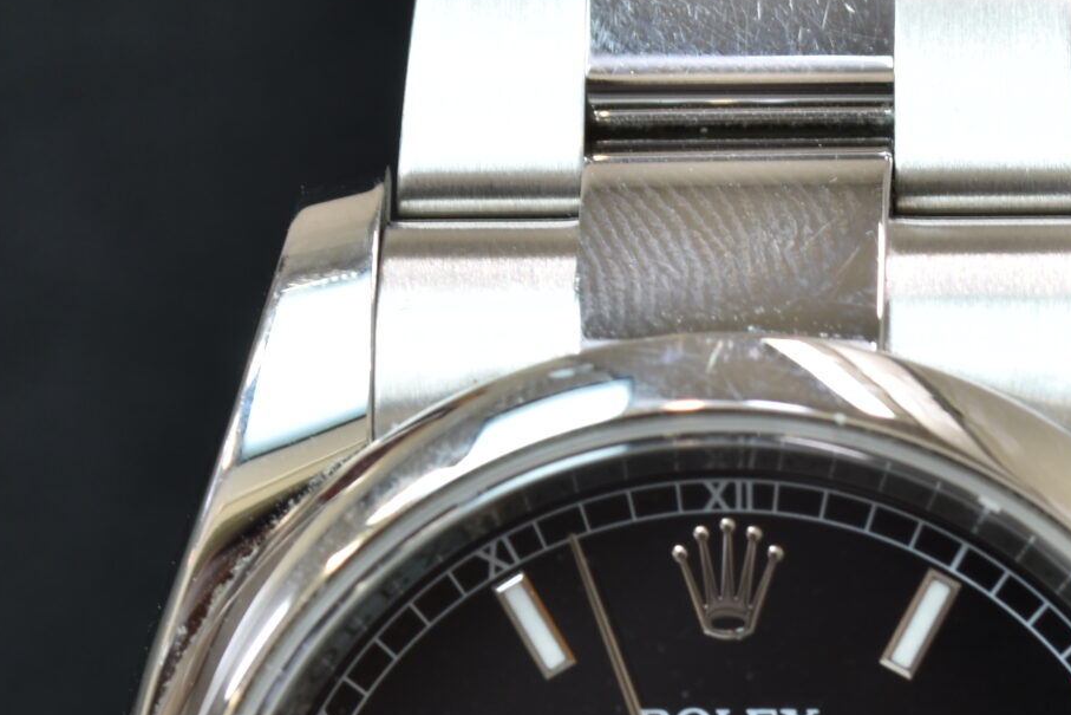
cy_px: 916
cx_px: 592
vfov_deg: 3.6
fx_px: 11336
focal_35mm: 381
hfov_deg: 5.4
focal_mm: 90
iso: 100
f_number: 8
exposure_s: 1/6
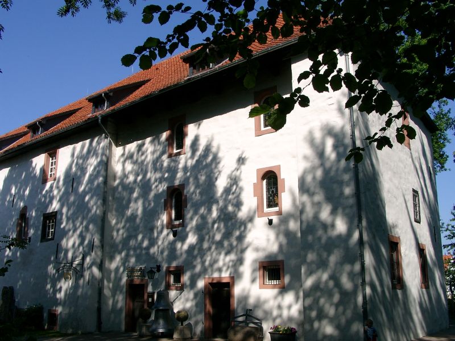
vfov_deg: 41.8
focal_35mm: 34
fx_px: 447
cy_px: 170
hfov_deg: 54.0
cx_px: 228
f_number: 4
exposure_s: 1/827
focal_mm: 7.13
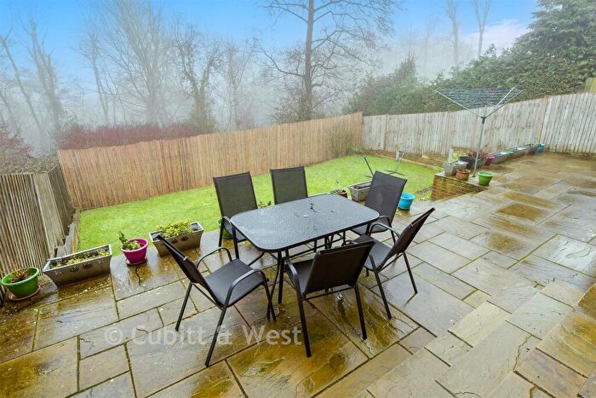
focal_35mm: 19
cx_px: 298
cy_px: 199
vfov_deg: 64.6
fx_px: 315
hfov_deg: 86.9
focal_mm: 13
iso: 160
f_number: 8
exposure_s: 1/13
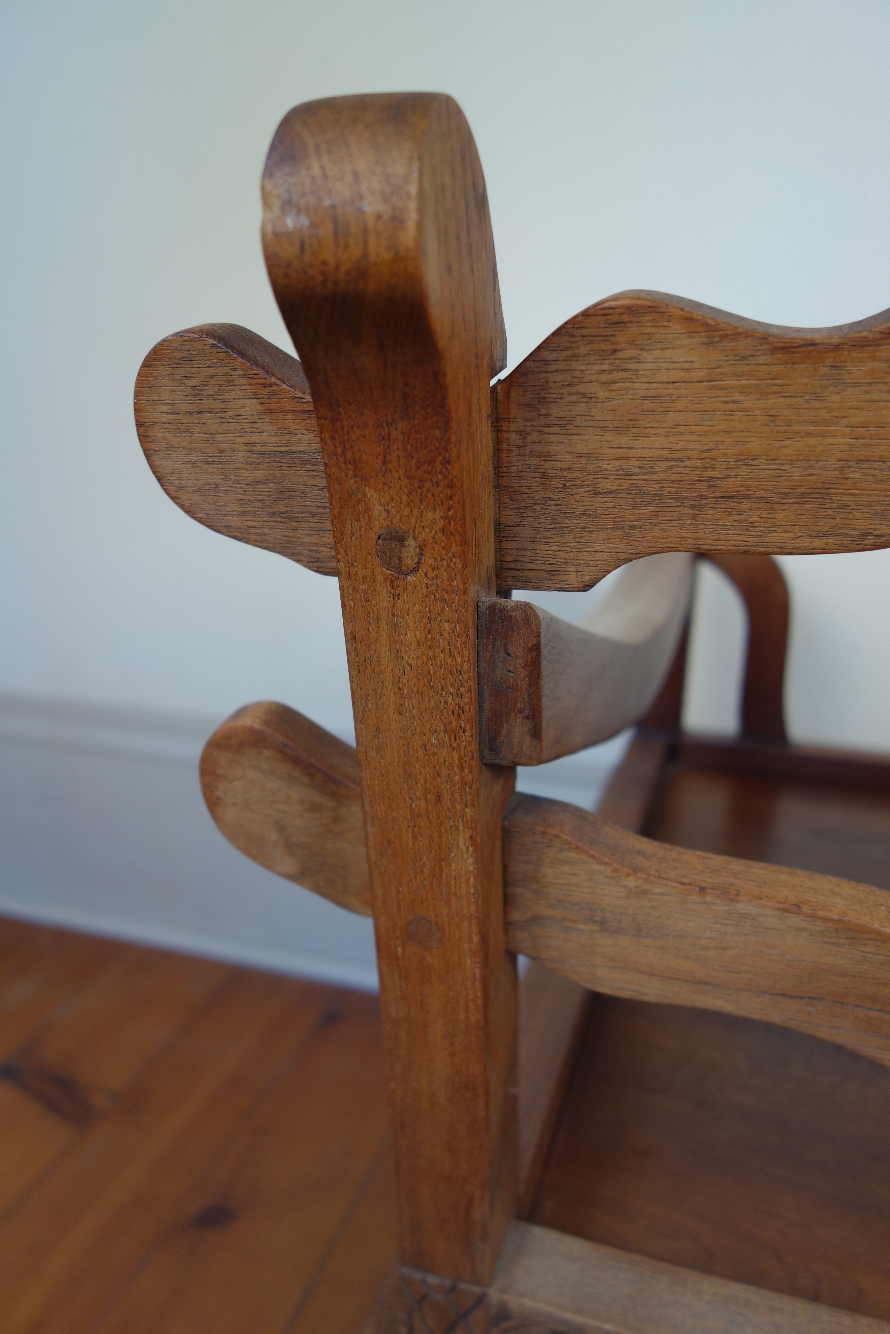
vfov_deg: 65.5
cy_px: 667
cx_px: 445
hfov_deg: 46.4
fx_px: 1038
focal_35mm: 28
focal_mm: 10.4
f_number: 2.2
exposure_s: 1/100
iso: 125
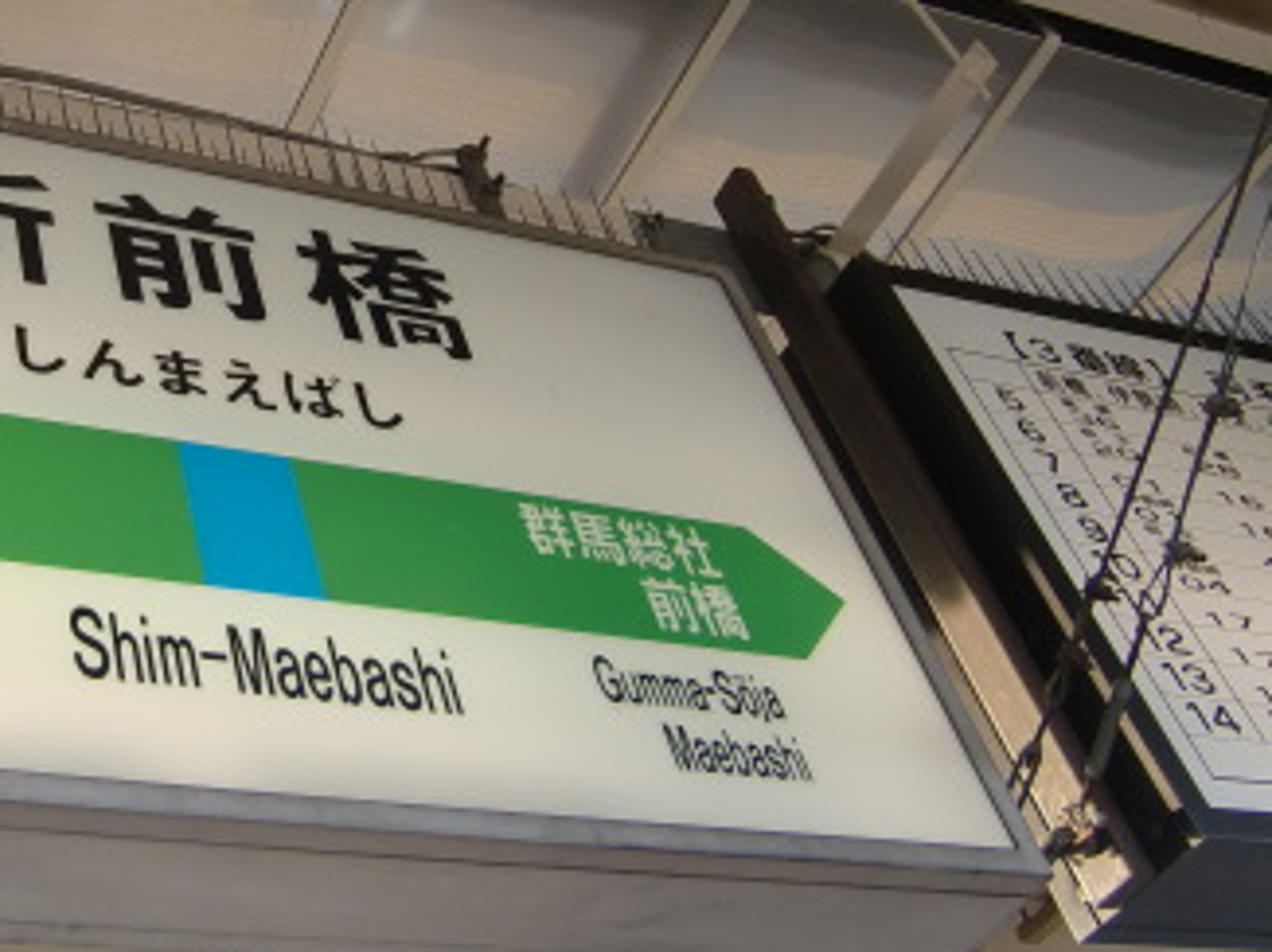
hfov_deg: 33.6
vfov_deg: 26.3
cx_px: 195
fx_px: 2020
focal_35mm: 55
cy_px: 289
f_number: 2.6
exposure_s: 1/125
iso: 64
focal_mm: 4.9
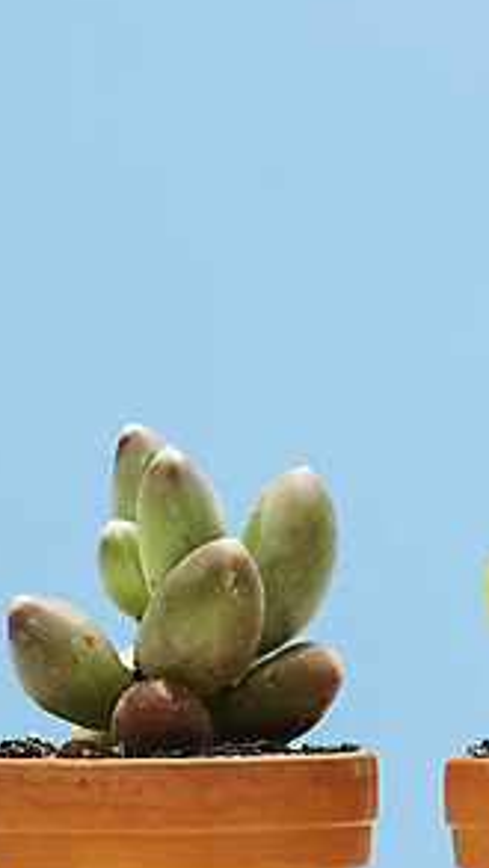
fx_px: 5182
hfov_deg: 5.4
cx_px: 674
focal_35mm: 225
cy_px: 403
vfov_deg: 9.6
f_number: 20
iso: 100
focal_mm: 105
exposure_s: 1/125
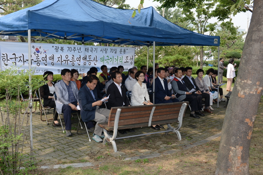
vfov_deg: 36.9
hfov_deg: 53.1
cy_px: 88
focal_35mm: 36
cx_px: 132
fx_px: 263
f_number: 10
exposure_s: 1/250
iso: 400
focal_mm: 36
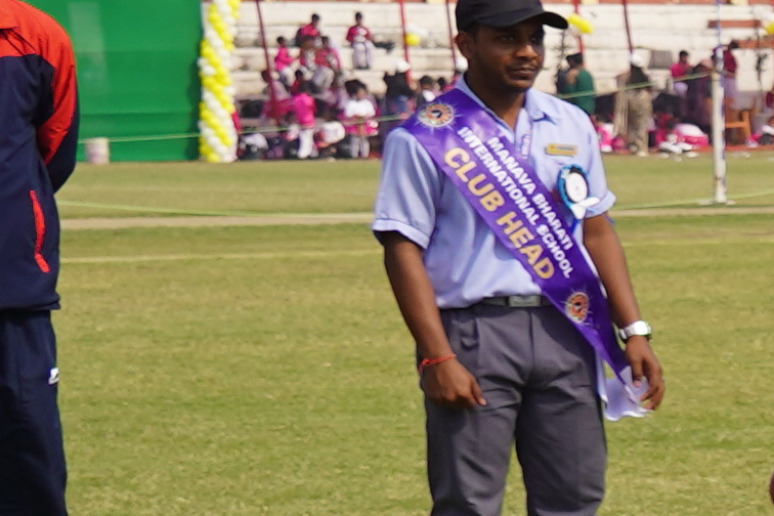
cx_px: 3012
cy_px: 679
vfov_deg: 5.7
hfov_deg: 6.9
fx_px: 5117
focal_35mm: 238
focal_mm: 30
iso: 100
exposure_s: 1/500
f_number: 5
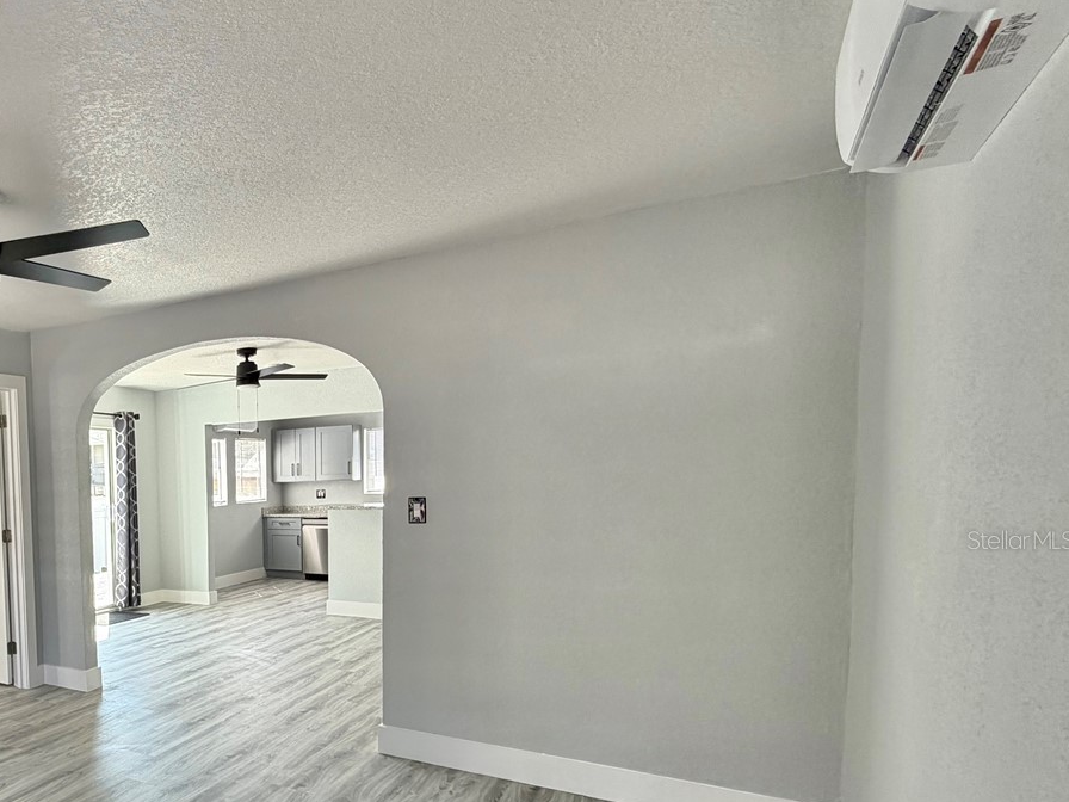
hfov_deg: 59.9
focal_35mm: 25
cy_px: 539
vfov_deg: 53.7
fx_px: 772
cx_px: 125
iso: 125
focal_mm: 2.22
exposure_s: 1/121
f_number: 2.2
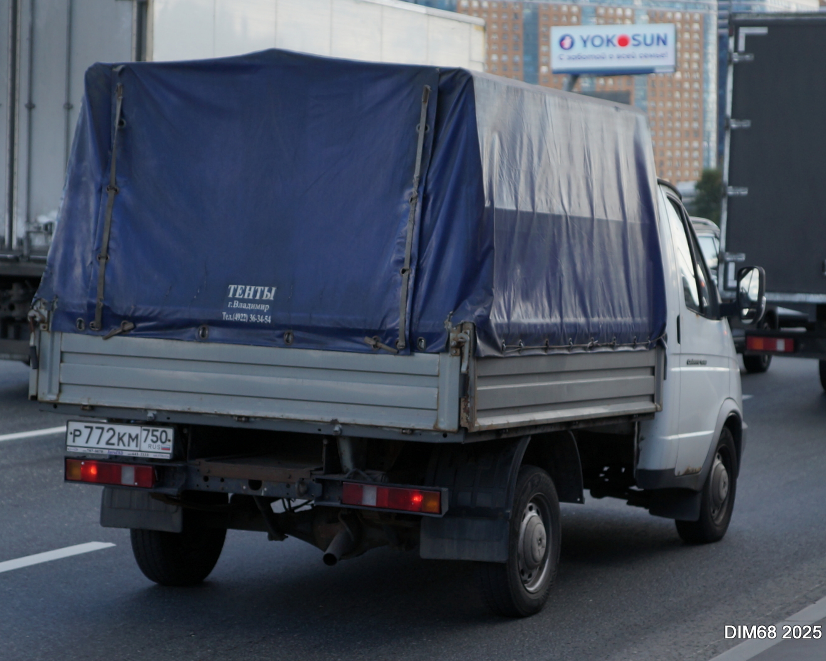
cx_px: 369
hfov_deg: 33.0
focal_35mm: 57
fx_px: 1393
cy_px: 329
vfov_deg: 26.7
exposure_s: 1/1000
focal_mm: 50
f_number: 2.8
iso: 200
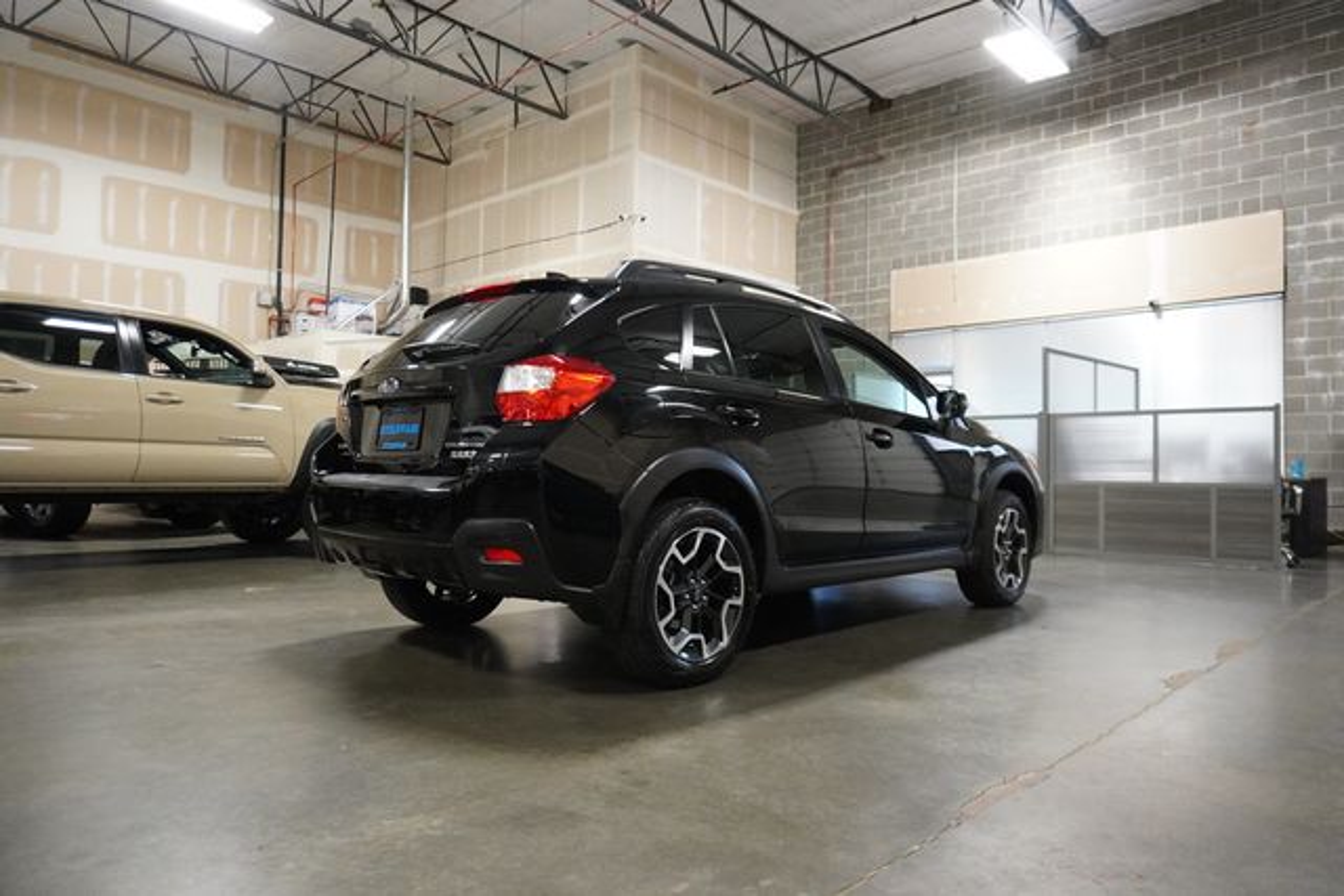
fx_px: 896
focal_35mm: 24
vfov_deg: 53.2
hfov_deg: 73.7
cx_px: 672
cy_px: 448
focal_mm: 16
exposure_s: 1/160
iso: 4000
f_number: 3.5
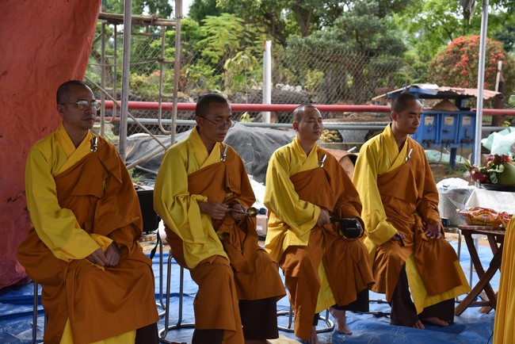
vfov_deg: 21.9
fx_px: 887
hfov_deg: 32.4
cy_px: 172
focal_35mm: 62
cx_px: 258
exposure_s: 1/500
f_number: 5.6
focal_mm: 62
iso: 400
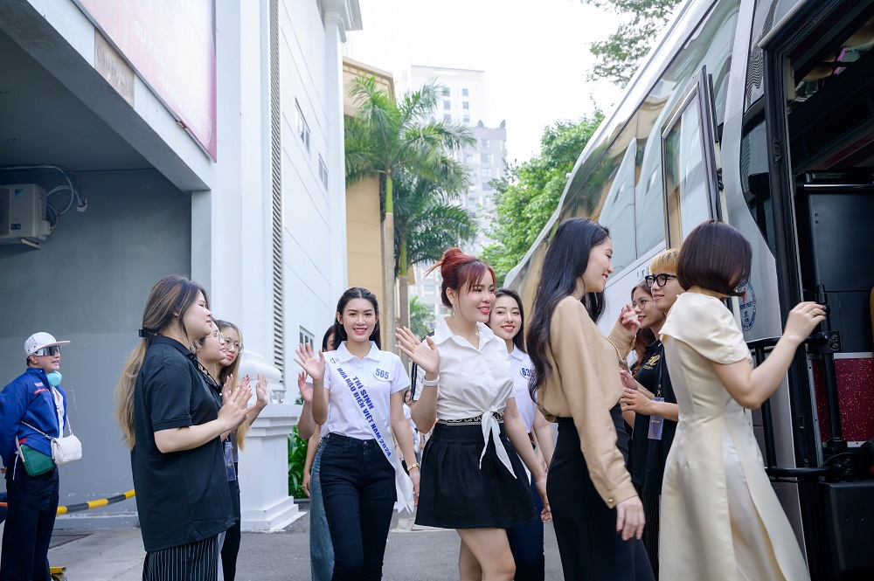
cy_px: 290
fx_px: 849
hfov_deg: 54.5
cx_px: 437
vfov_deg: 37.8
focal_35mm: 35
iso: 200
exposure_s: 1/160
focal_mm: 35
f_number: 5
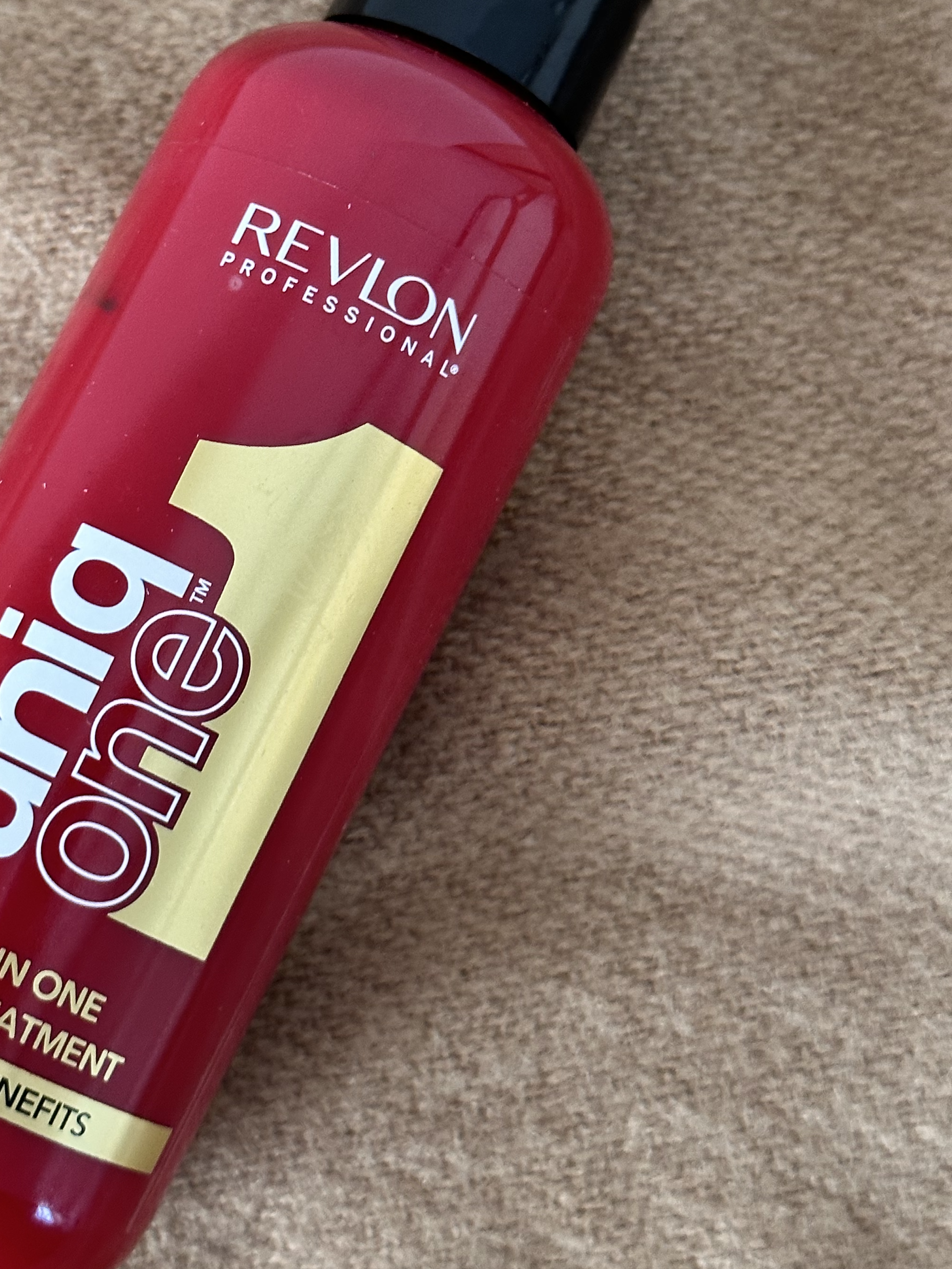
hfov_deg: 20.3
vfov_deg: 27.0
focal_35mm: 72
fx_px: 2640
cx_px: 285
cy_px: 508
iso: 320
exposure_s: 1/40
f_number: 1.78
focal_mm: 6.86
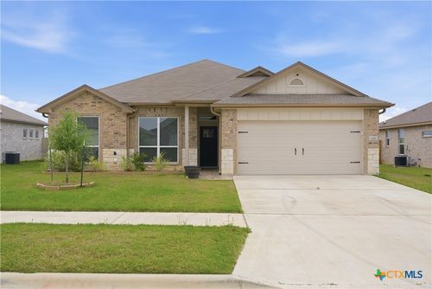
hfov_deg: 55.8
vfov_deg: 38.9
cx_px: 216
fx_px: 408
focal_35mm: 34
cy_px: 144
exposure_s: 1/400
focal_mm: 34
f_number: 9
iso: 640
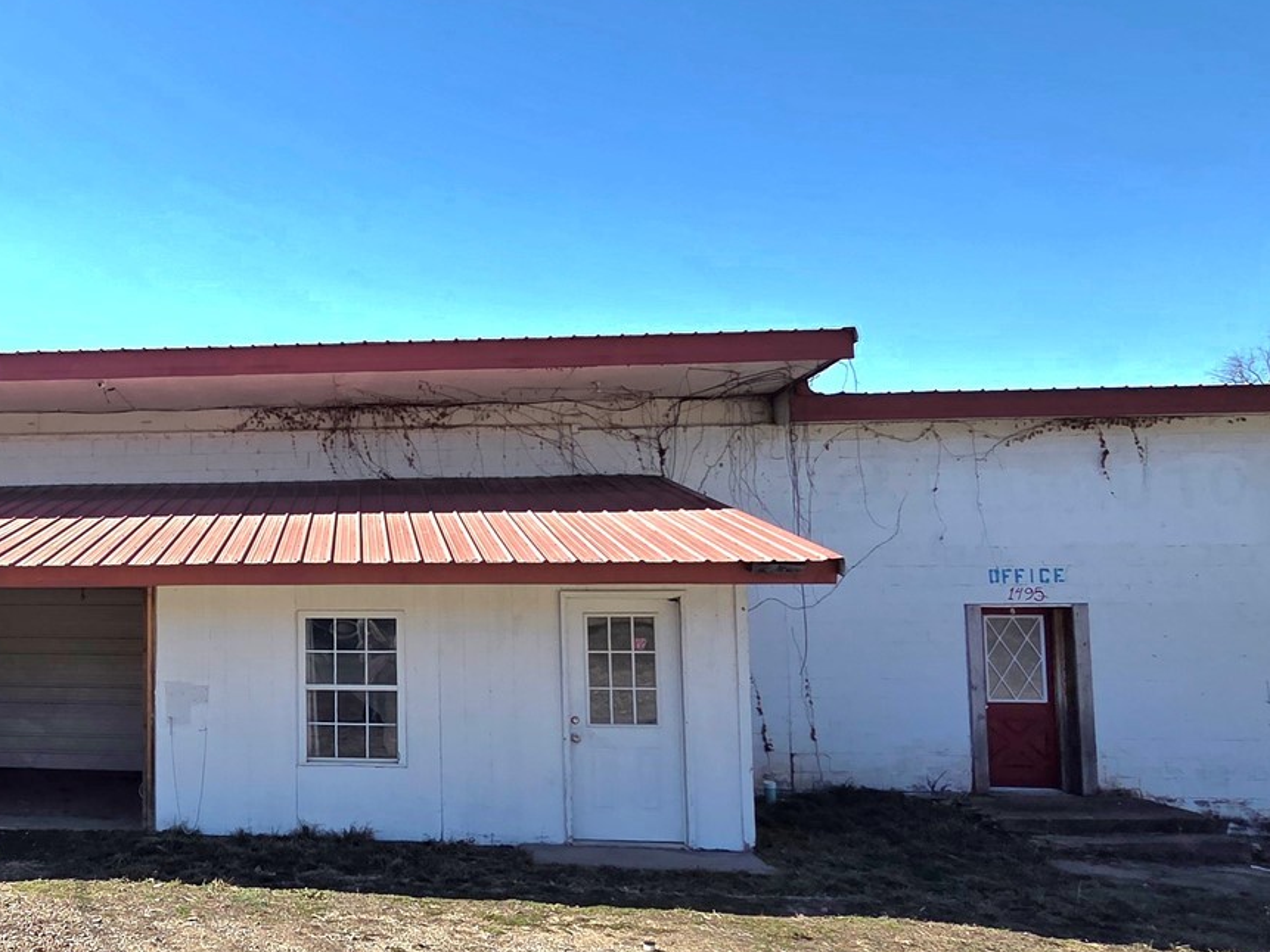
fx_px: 1064
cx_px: 173
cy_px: 547
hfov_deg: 55.1
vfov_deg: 48.1
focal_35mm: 29
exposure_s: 1/2500
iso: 50
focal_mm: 2.2
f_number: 2.2
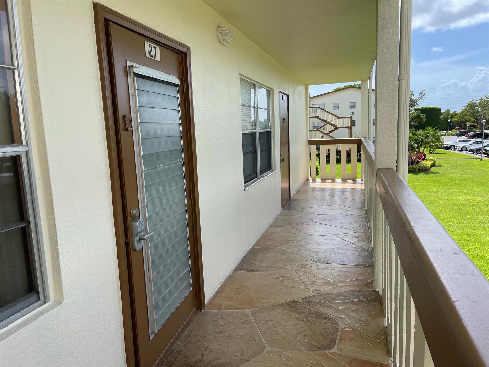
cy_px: 184
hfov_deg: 69.4
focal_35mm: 25
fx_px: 353
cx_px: 244
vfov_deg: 54.9
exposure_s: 1/1852
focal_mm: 5.1
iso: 32
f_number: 1.6
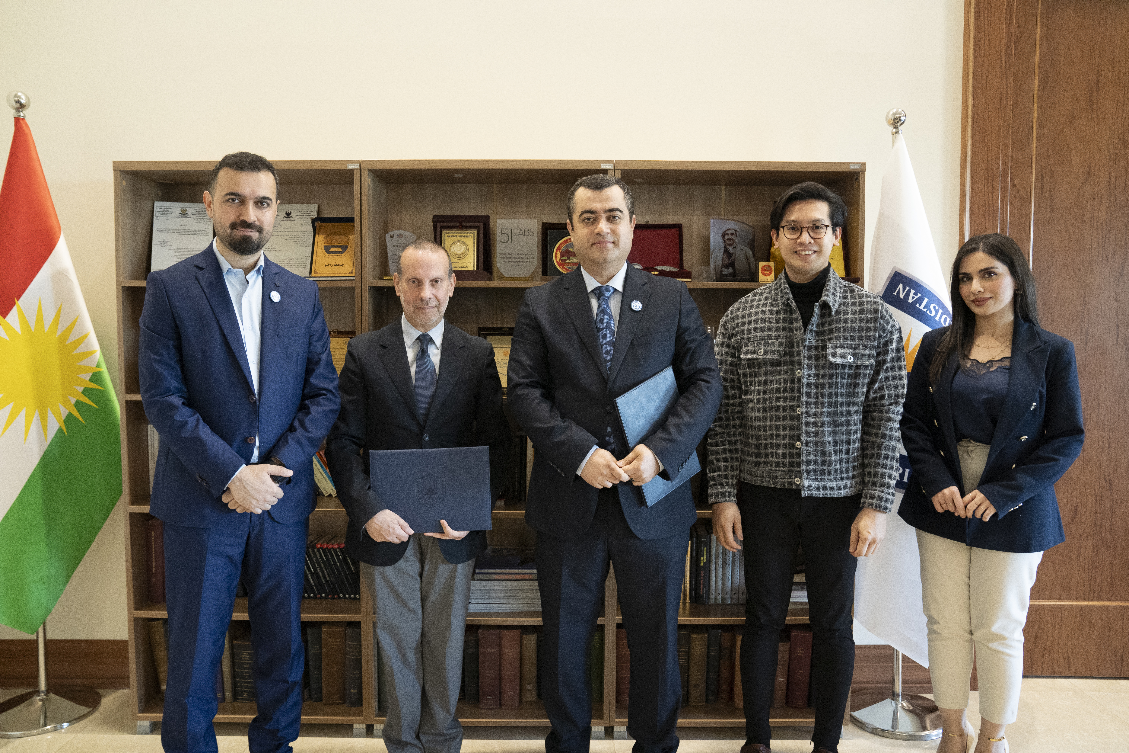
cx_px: 564
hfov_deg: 67.4
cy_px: 376
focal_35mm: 27
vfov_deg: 47.9
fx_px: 847
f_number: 4
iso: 8000
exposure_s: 1/160
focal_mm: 27
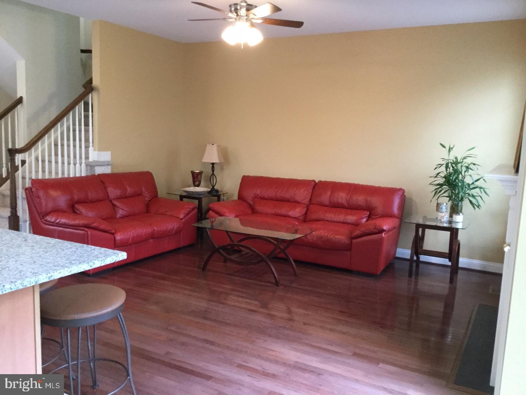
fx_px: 471
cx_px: 263
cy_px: 198
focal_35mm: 31
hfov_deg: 58.4
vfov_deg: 45.4
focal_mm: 3.3
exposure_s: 1/30
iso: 160
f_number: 2.4
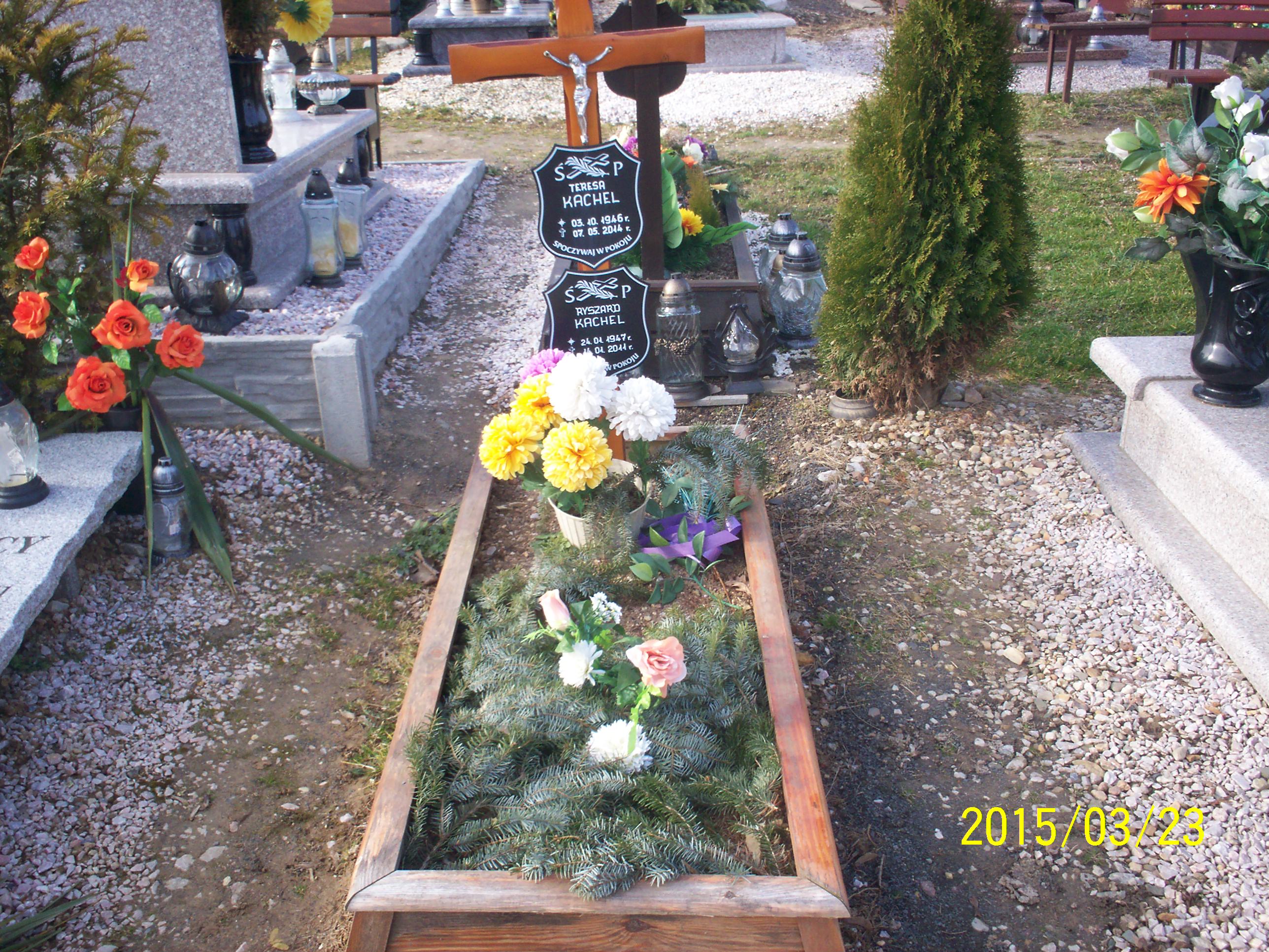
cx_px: 634
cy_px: 476
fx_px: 1320
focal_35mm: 36
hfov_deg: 51.4
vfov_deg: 39.7
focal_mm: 6
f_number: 4.5
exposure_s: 1/113
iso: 100
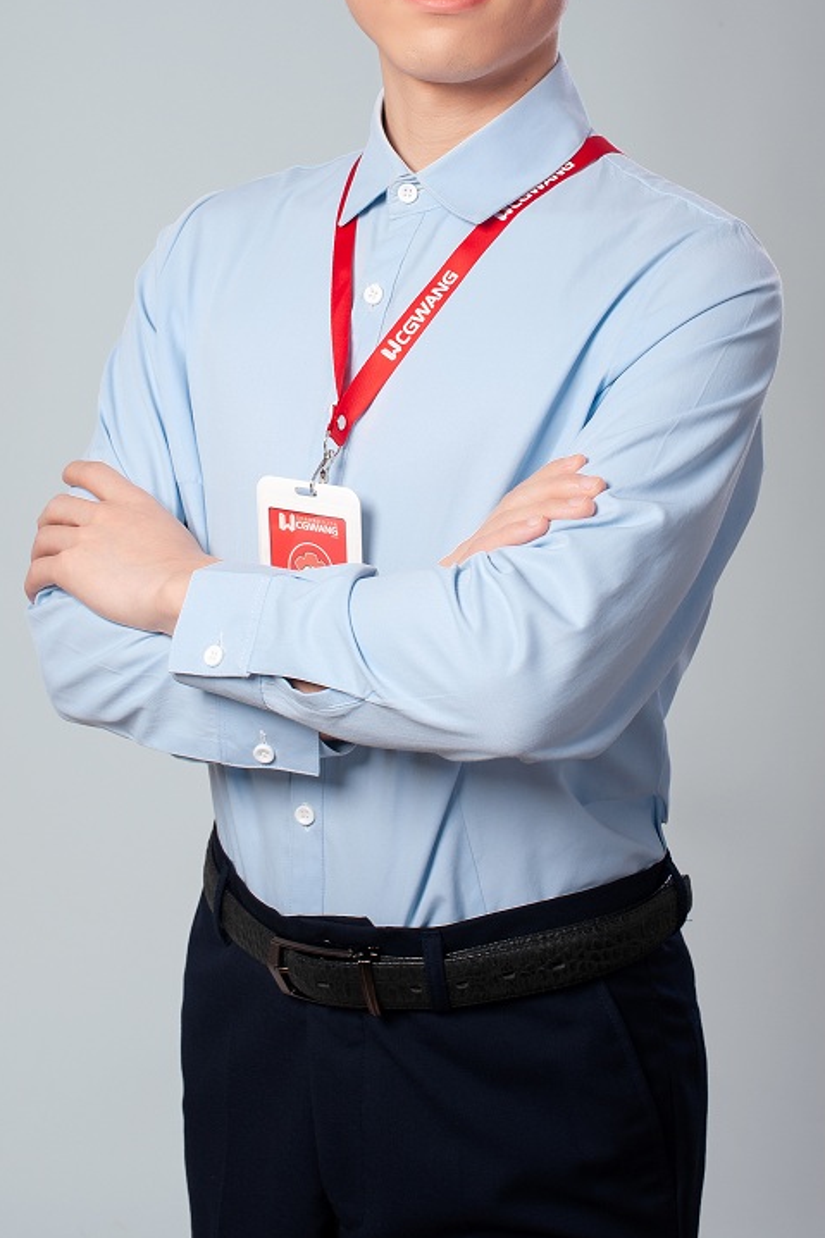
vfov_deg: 28.3
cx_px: 410
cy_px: 414
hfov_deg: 19.2
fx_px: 2442
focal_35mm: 71
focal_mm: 50
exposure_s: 1/125
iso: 160
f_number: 9
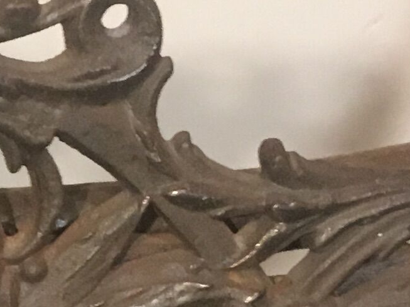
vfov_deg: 8.1
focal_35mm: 179
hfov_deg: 10.4
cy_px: 505
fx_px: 2121
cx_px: -325
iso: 160
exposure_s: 1/33
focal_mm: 4.15
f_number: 2.2
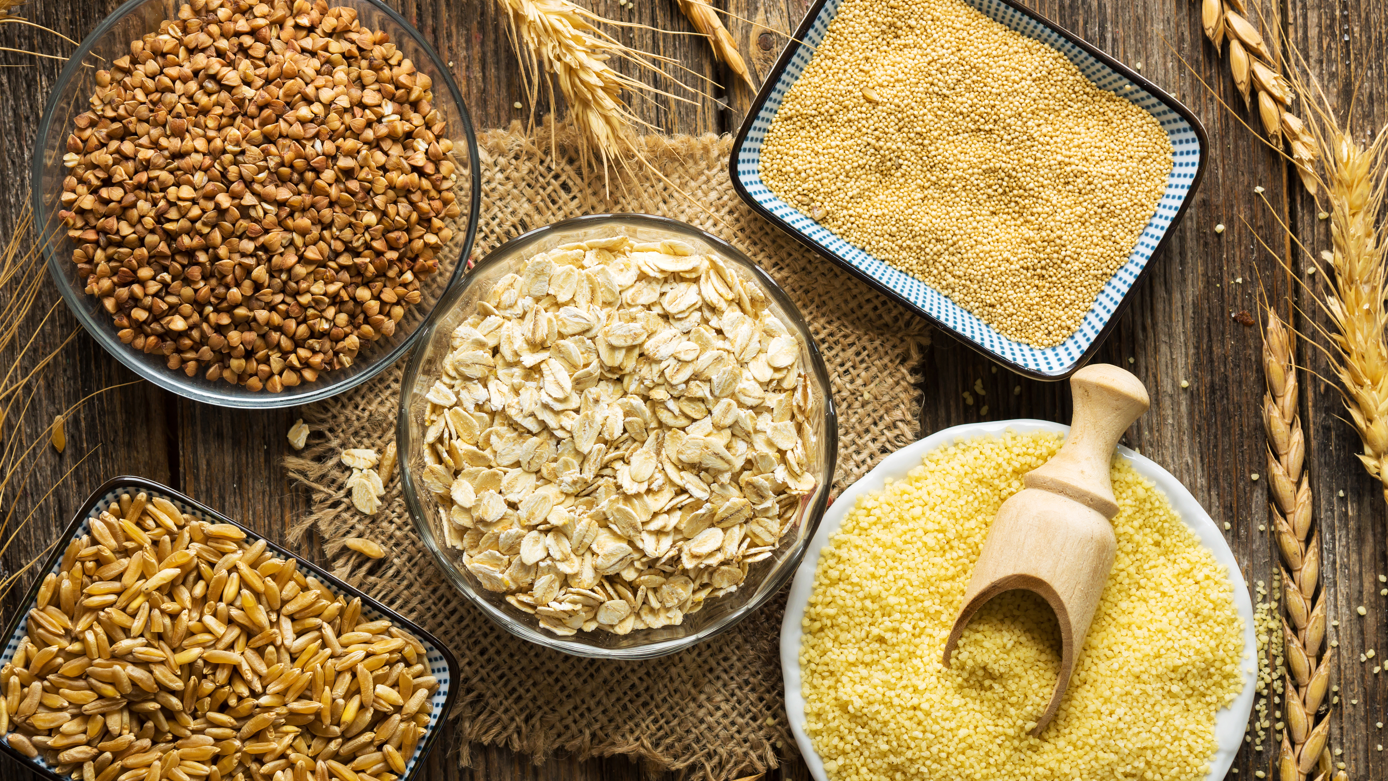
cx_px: 627
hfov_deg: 15.2
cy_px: 467
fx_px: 5189
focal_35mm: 141
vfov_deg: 8.6
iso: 100
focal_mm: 80
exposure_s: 1/30
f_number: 6.3
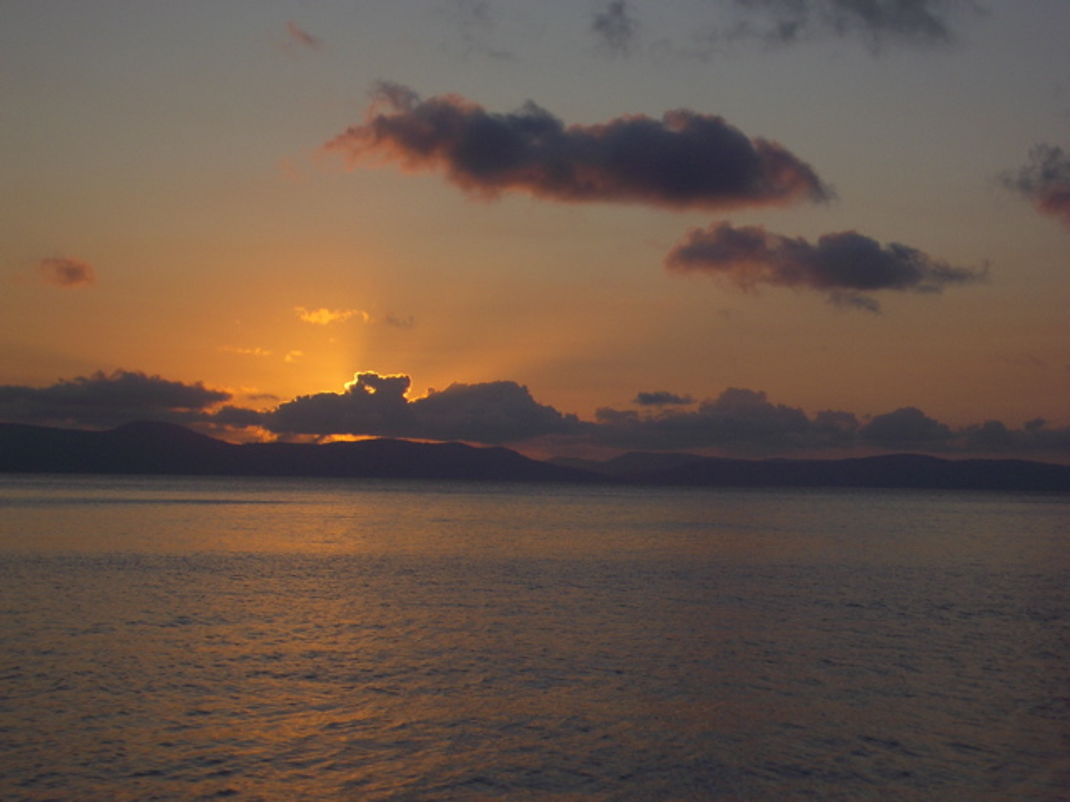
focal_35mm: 74
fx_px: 2287
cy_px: 401
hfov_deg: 26.3
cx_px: 535
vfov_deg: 19.9
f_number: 3.9
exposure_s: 1/640
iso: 50
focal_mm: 12.2
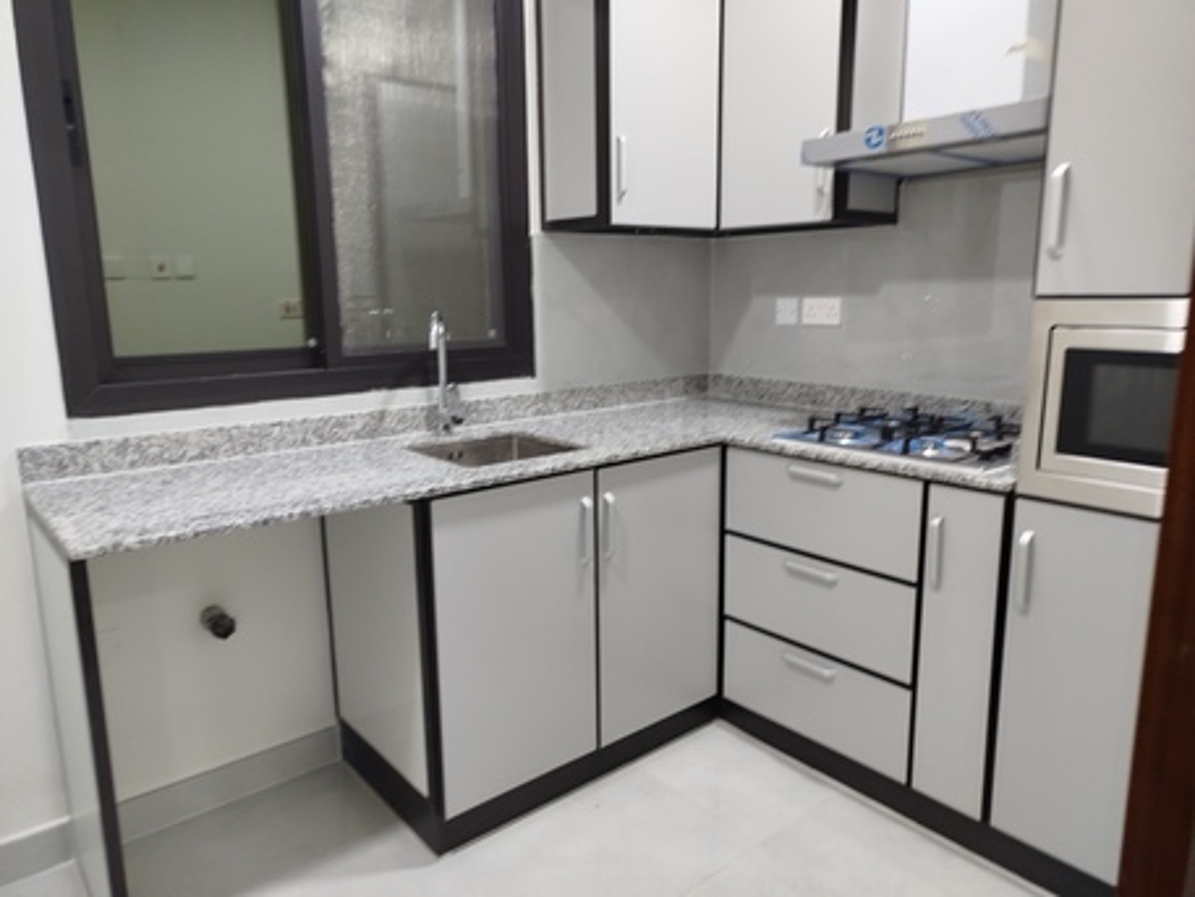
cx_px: 598
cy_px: 448
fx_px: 829
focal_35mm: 24
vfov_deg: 56.8
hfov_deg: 71.6
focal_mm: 5.31
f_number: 1.7
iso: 250
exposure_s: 1/33
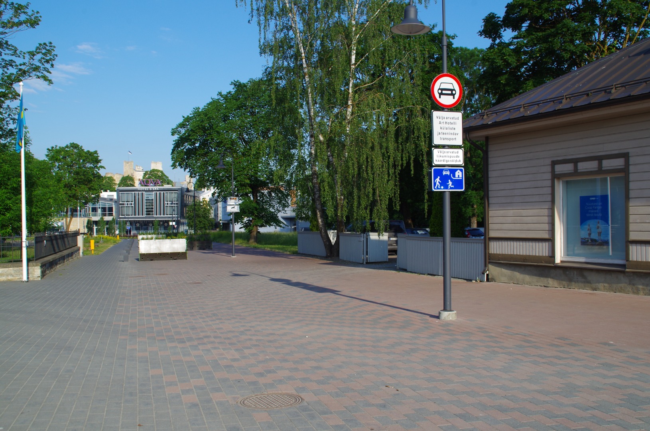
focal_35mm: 36
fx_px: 649
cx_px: 325
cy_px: 216
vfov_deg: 36.7
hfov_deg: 53.2
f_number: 11
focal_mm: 24
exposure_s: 1/125
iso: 100
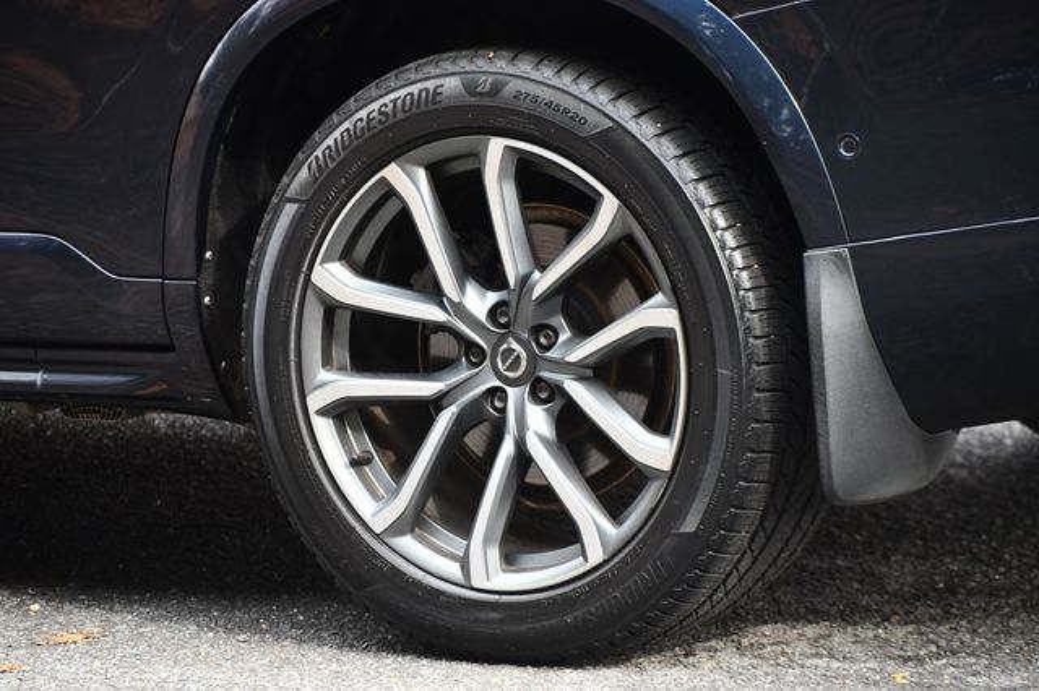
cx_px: 520
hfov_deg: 9.8
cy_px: 346
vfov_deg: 6.5
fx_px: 6057
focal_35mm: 210
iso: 800
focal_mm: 140
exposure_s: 1/250
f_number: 4.8
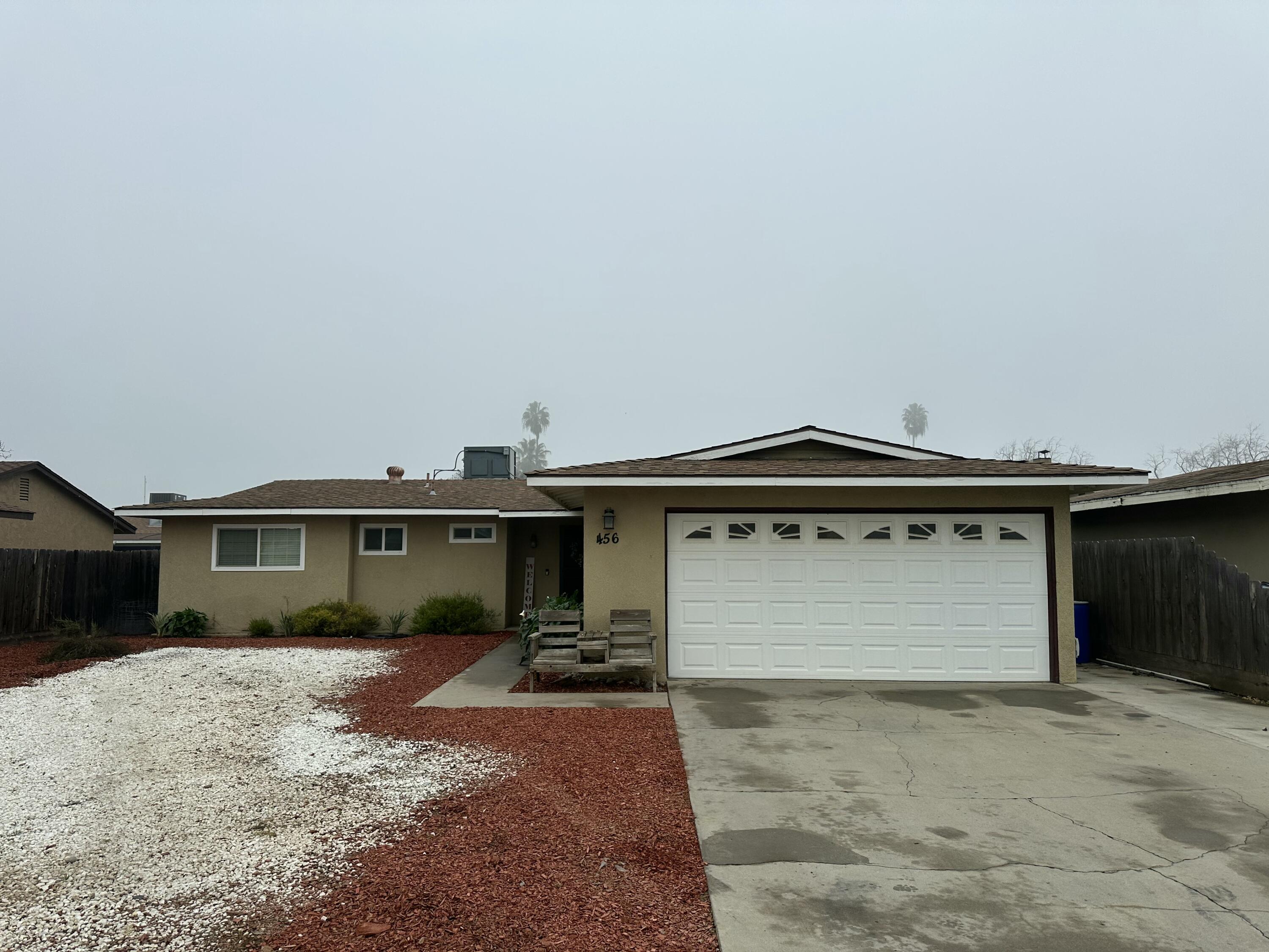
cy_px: 476
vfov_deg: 56.8
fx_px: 880
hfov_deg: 71.6
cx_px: 634
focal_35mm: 24
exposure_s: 1/4545
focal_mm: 6.86
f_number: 1.78
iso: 80
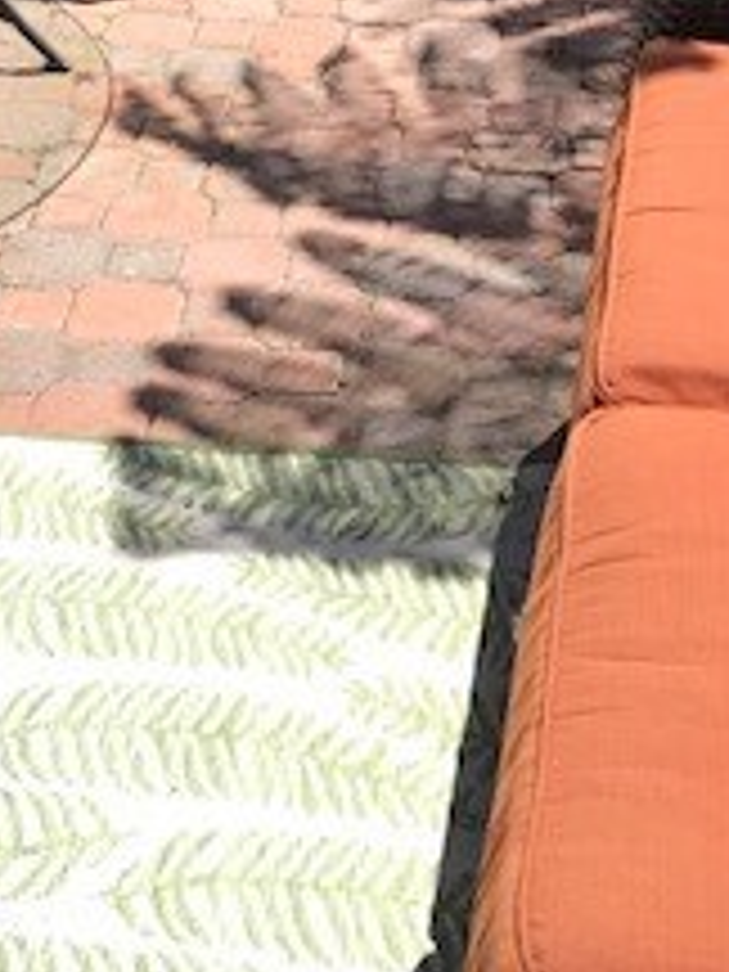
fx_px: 2331
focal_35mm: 83
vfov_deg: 22.5
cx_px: 238
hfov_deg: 17.7
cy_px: -27
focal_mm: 3.99
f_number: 1.8
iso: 20
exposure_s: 1/2037
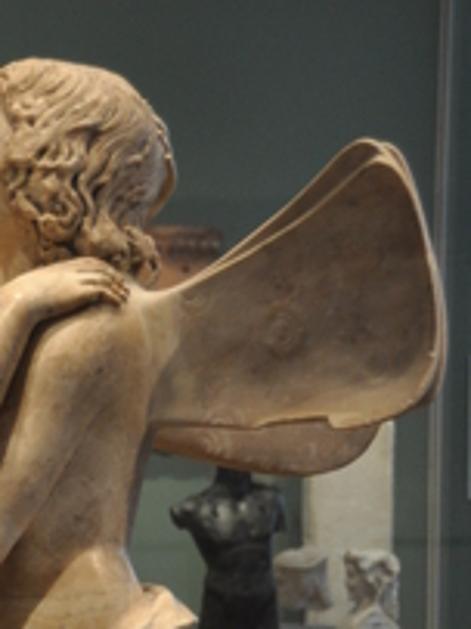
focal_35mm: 188
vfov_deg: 10.3
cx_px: -82
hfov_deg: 7.8
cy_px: 781
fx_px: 3414
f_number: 4.5
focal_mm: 40
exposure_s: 1/80
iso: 500
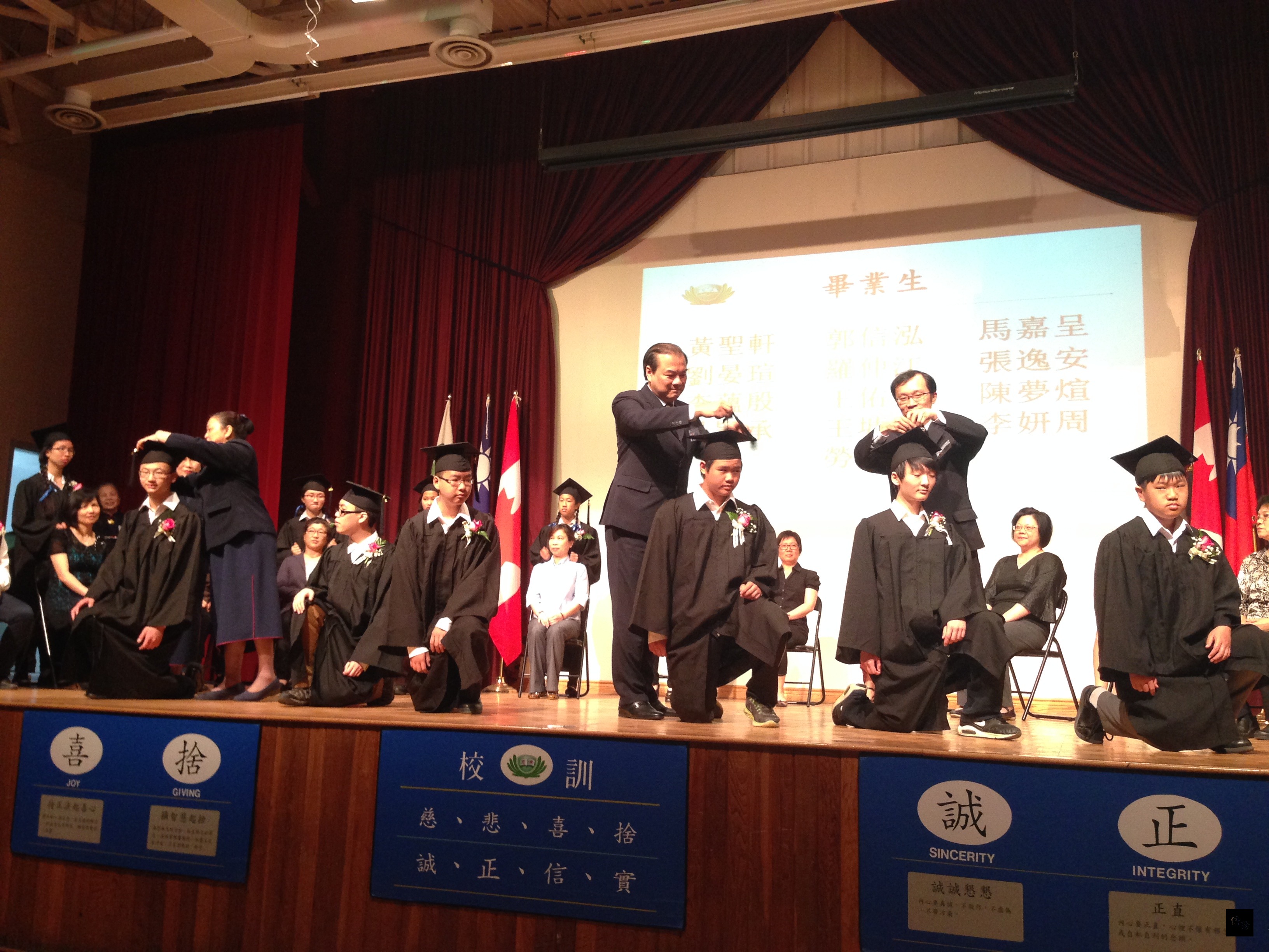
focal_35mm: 33
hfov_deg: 55.4
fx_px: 1210
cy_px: 476
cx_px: 634
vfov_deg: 42.9
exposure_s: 1/20
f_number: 2.4
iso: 200
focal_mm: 4.12
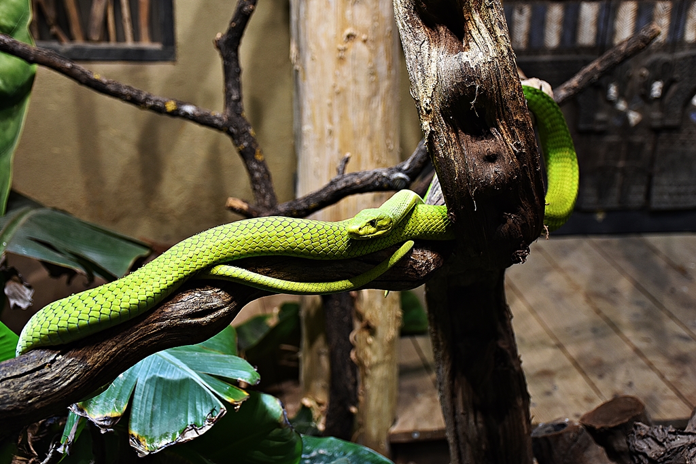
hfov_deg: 37.8
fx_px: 1015
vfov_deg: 25.8
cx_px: 348
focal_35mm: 52
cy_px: 232
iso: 500
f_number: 4.2
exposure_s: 1/60
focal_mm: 35
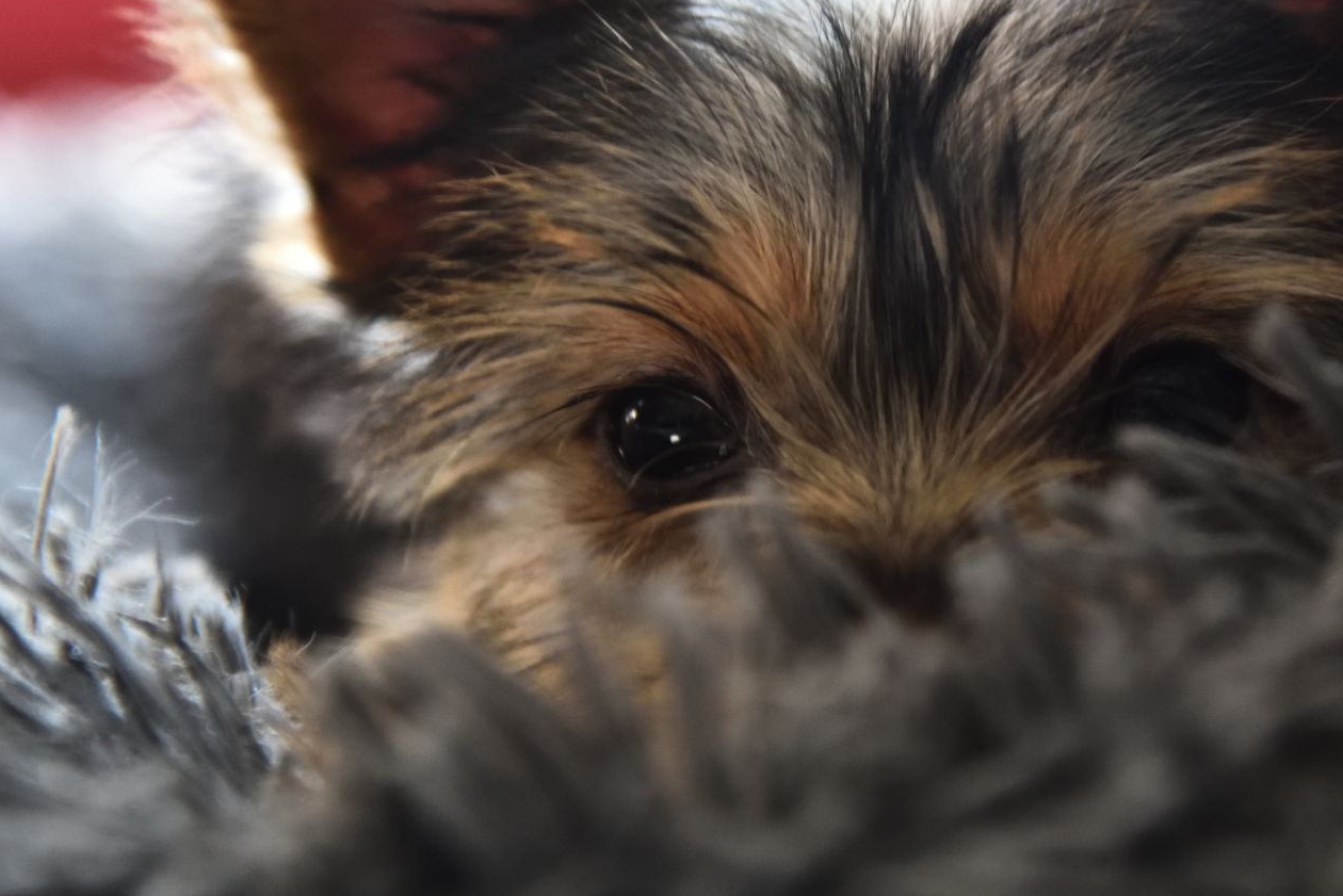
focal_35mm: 195
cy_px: 374
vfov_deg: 7.0
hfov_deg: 10.5
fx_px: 7277
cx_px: 867
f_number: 4
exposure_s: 1/125
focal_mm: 120
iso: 3200
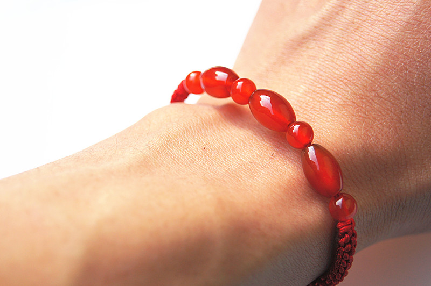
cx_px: 216
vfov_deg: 16.5
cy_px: 143
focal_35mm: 82
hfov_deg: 24.6
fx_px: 987
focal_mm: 55
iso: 200
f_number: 6.3
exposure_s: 1/320
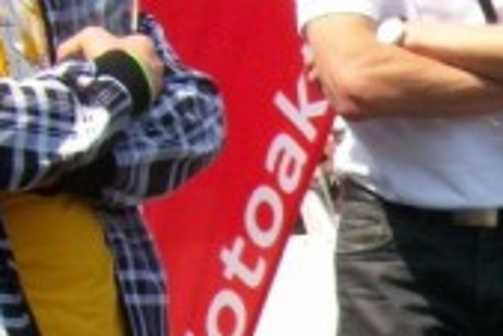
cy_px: 607
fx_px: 2335
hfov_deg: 11.4
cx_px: 923
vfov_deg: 8.0
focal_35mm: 167
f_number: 5.5
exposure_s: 1/237
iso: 80
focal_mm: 5.7
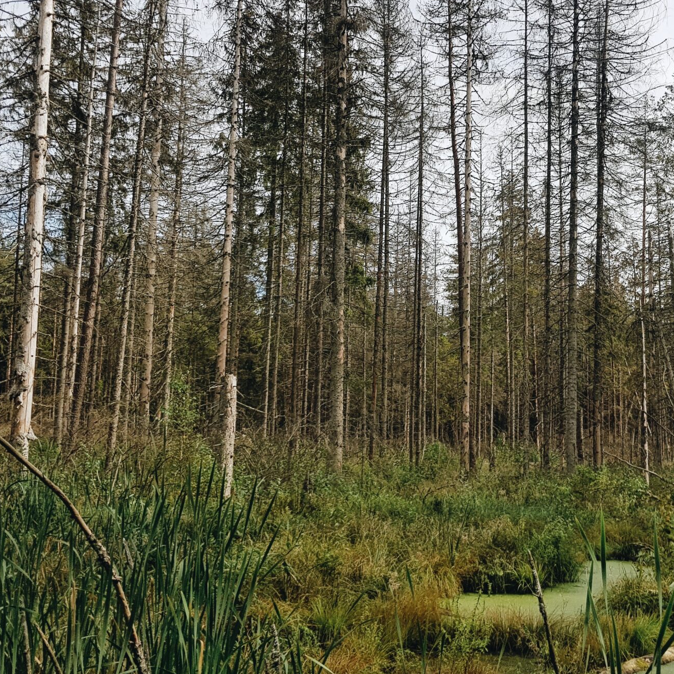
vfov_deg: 37.5
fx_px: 991
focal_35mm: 45
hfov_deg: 37.4
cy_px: 322
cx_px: 416
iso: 40
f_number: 1.7
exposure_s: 1/1304
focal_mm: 4.2
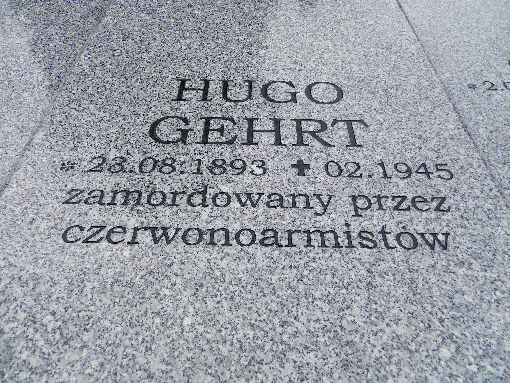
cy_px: 192
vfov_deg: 54.9
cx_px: 255
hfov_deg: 69.4
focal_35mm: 25
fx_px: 368
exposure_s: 1/60
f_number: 8.7
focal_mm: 4.5
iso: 80
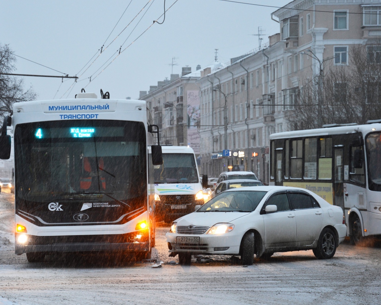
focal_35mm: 136
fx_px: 1533
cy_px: 152
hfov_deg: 14.2
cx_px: 164
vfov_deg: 11.3
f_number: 5.6
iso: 400
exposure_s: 1/40
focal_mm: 80
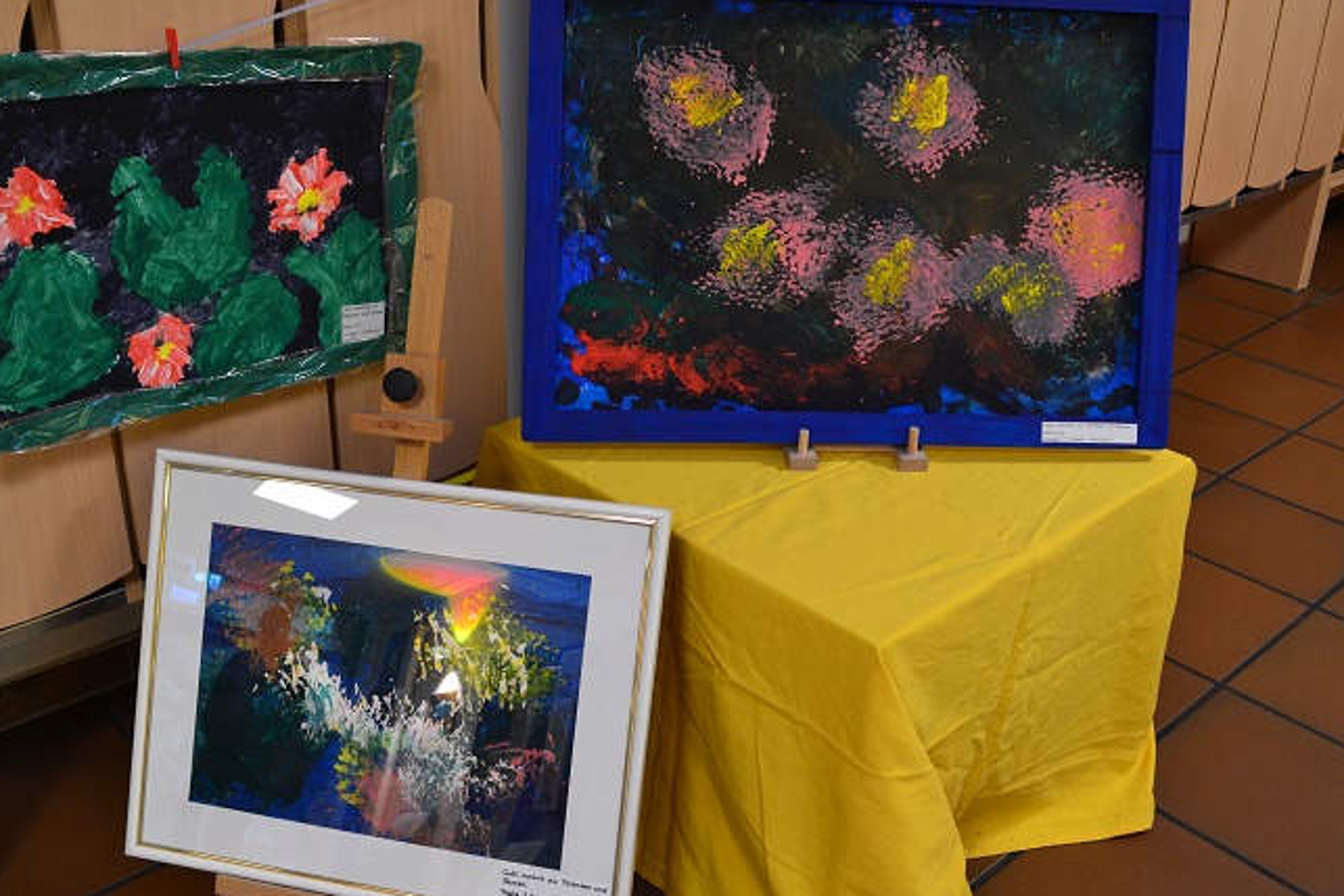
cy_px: 434
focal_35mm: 35
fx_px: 1307
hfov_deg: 54.3
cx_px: 594
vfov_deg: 37.9
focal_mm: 20
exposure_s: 1/15
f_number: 6.3
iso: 800
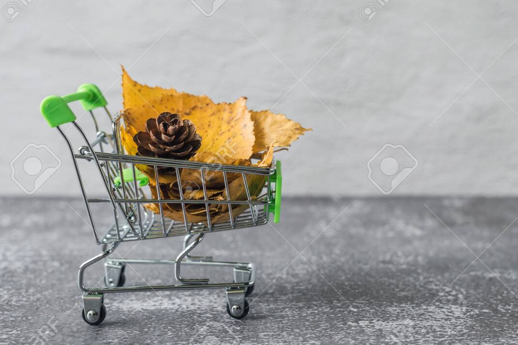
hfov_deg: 32.8
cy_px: 149
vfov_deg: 22.2
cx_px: 299
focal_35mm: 61
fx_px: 877
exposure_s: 1/125
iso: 320
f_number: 5.6
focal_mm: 50
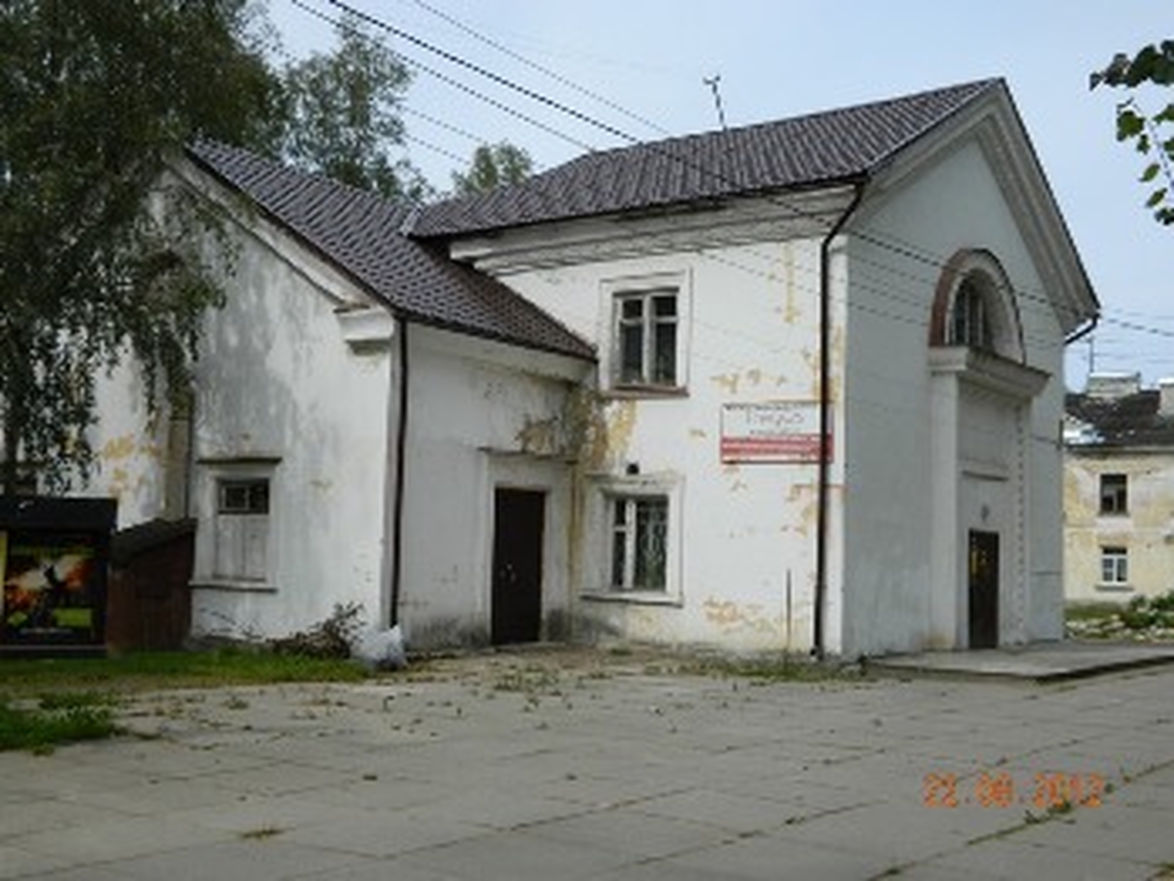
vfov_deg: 35.2
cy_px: 440
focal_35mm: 41
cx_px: 587
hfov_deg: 45.8
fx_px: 1391
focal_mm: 7.3
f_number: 3.5
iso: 80
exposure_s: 1/800
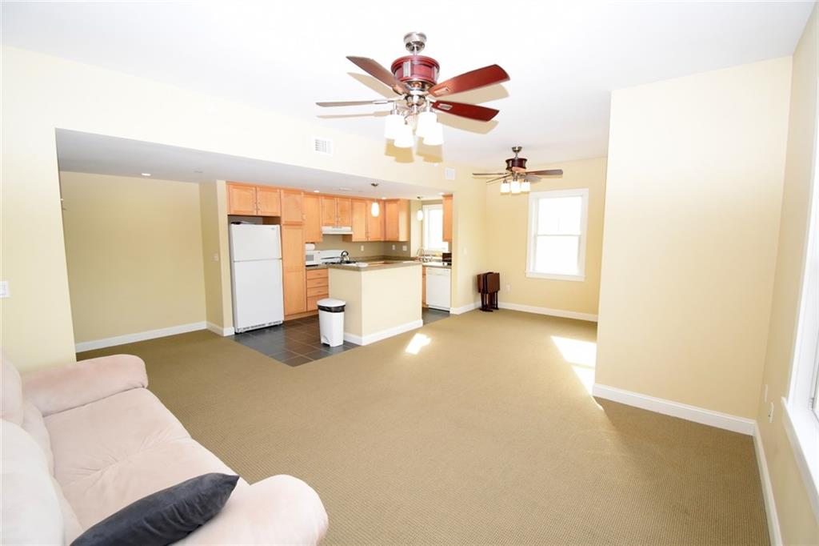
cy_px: 273
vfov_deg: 77.3
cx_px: 410
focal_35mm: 15
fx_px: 341
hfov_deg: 100.4
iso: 800
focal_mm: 10
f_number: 5
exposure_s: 1/100
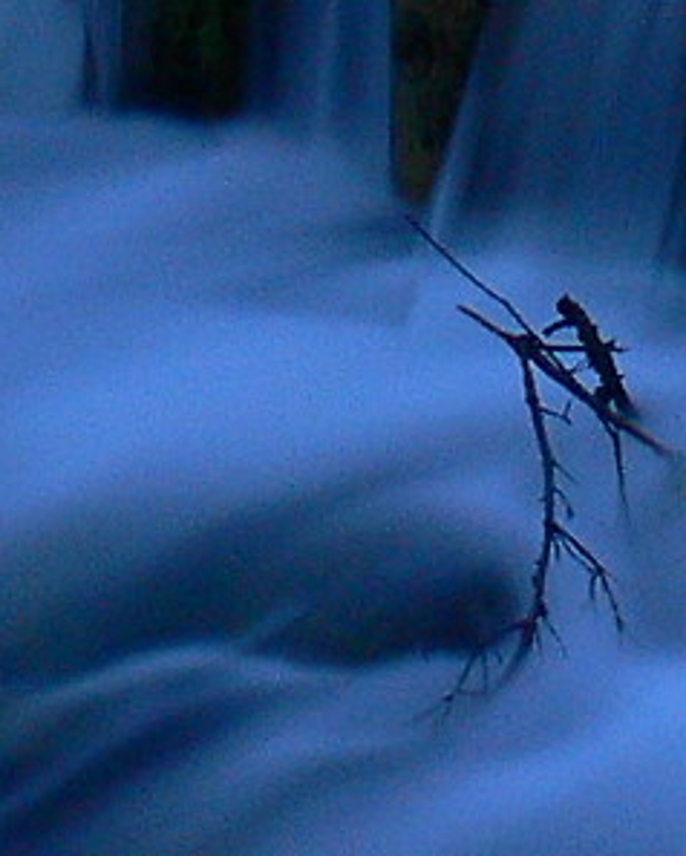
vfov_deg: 5.6
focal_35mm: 331
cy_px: -1349
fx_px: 8392
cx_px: 755
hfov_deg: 4.7
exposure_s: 6
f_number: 5.6
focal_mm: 8.8
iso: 80
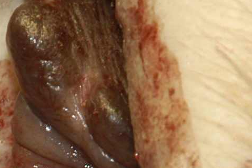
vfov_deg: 1.2
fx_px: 7907
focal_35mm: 1130
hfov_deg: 1.8
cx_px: -100
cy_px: 482
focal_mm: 120
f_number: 13
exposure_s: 1/180
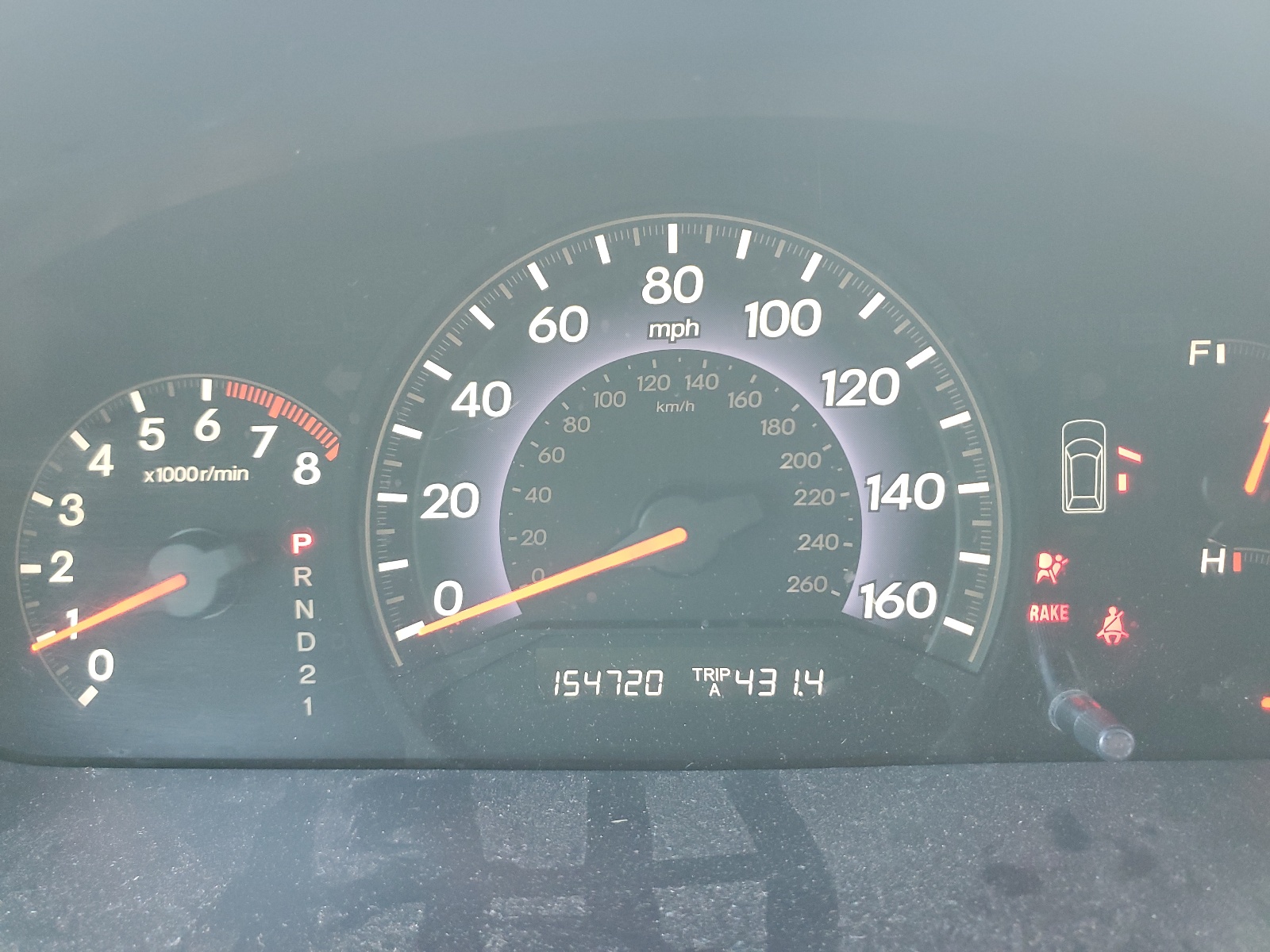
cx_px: 635
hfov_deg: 67.3
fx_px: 954
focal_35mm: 26
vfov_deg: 53.1
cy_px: 476
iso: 192
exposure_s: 1/60.2
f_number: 1.5
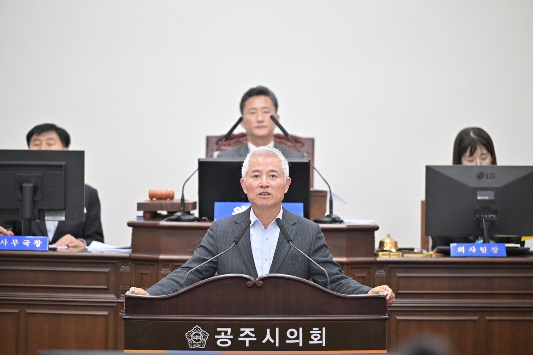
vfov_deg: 7.4
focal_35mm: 185
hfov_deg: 11.1
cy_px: 178
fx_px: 2738
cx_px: 266
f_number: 2.8
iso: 800
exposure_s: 1/320
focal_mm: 185
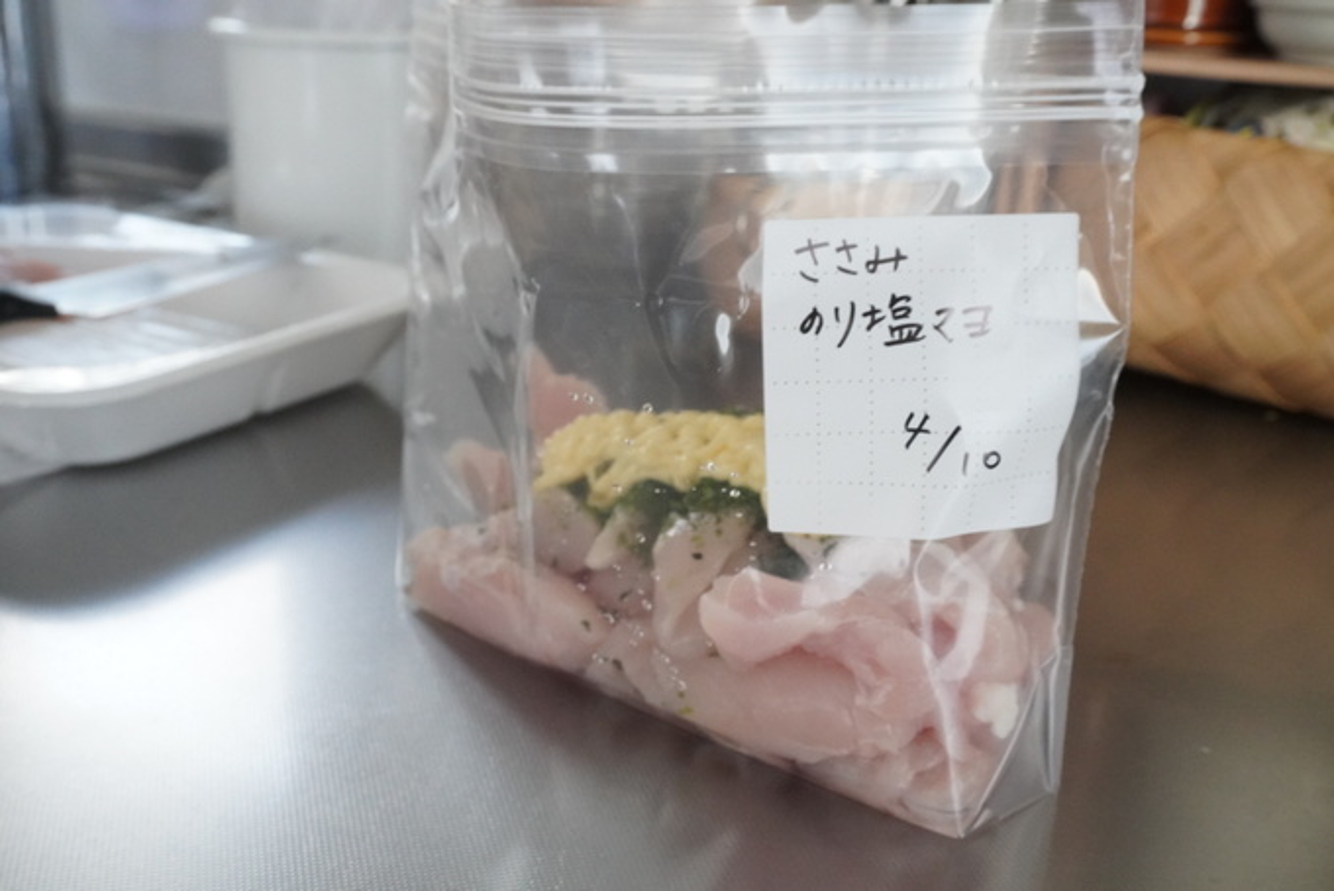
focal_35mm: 39
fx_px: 1446
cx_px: 667
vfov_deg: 34.2
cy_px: 446
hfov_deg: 49.5
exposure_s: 1/40
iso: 4000
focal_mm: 26
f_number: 8
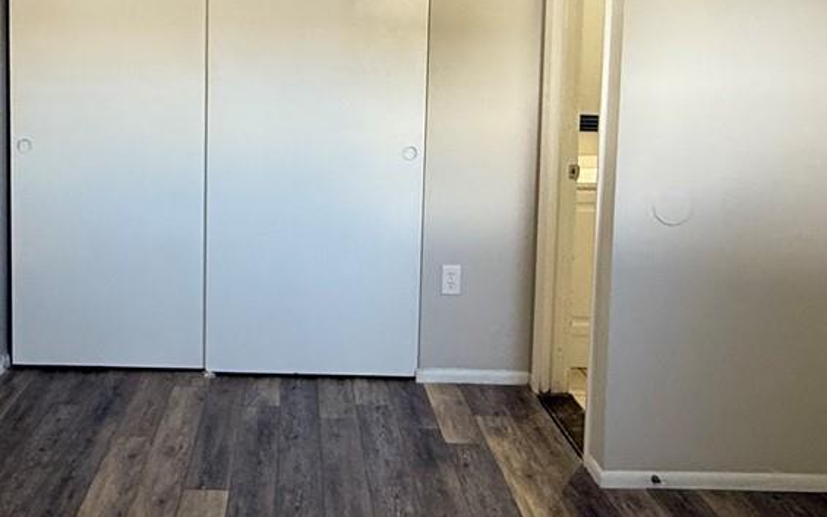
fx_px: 947
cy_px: 122
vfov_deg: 30.0
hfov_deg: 46.6
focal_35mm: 42
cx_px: 293
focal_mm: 2.22
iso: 250
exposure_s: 1/60
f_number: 2.2
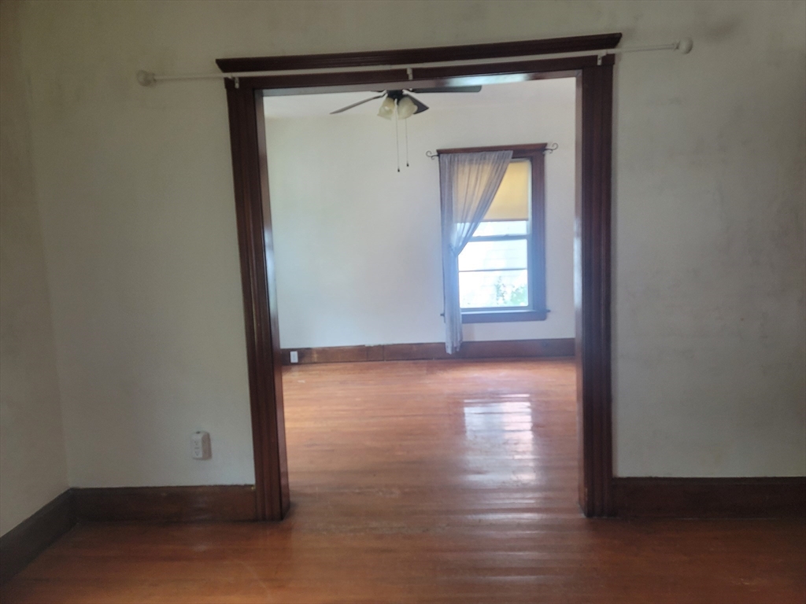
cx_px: 403
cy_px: 302
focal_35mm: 25
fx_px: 582
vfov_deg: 54.9
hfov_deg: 69.4
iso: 250
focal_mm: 7
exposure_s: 1/120
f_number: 1.8
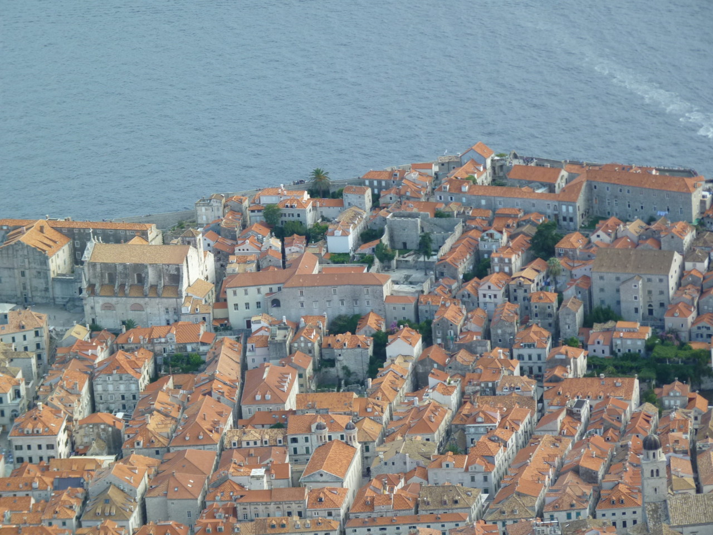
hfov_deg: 11.2
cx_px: 356
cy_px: 268
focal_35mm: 176
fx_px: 3625
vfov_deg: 8.4
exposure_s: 1/200
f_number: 3.7
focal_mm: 31.2
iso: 160
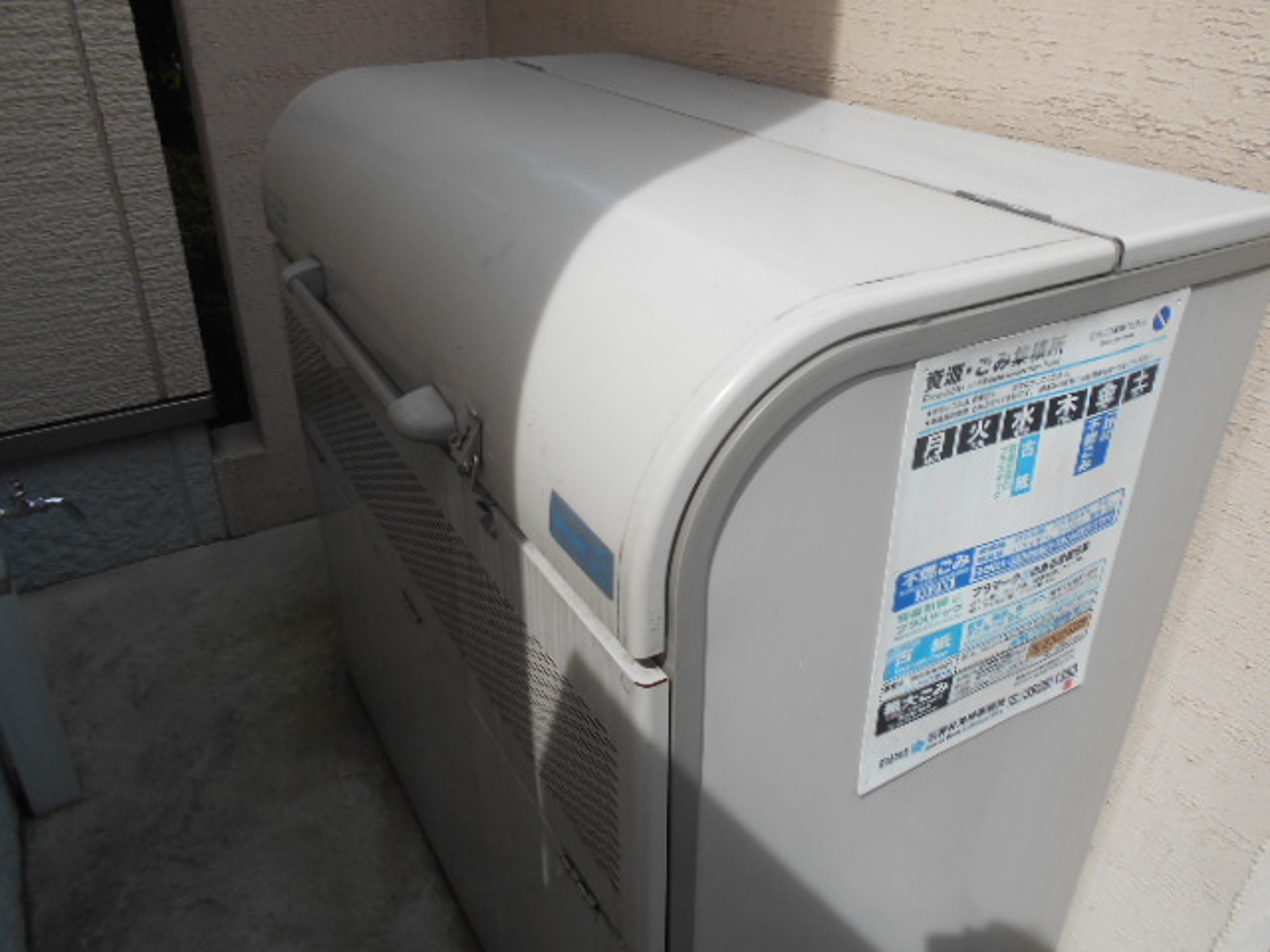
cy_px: 476
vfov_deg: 53.1
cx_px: 635
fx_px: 954
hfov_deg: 67.3
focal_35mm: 26
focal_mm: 4.6
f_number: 3.2
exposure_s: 1/1000
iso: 80
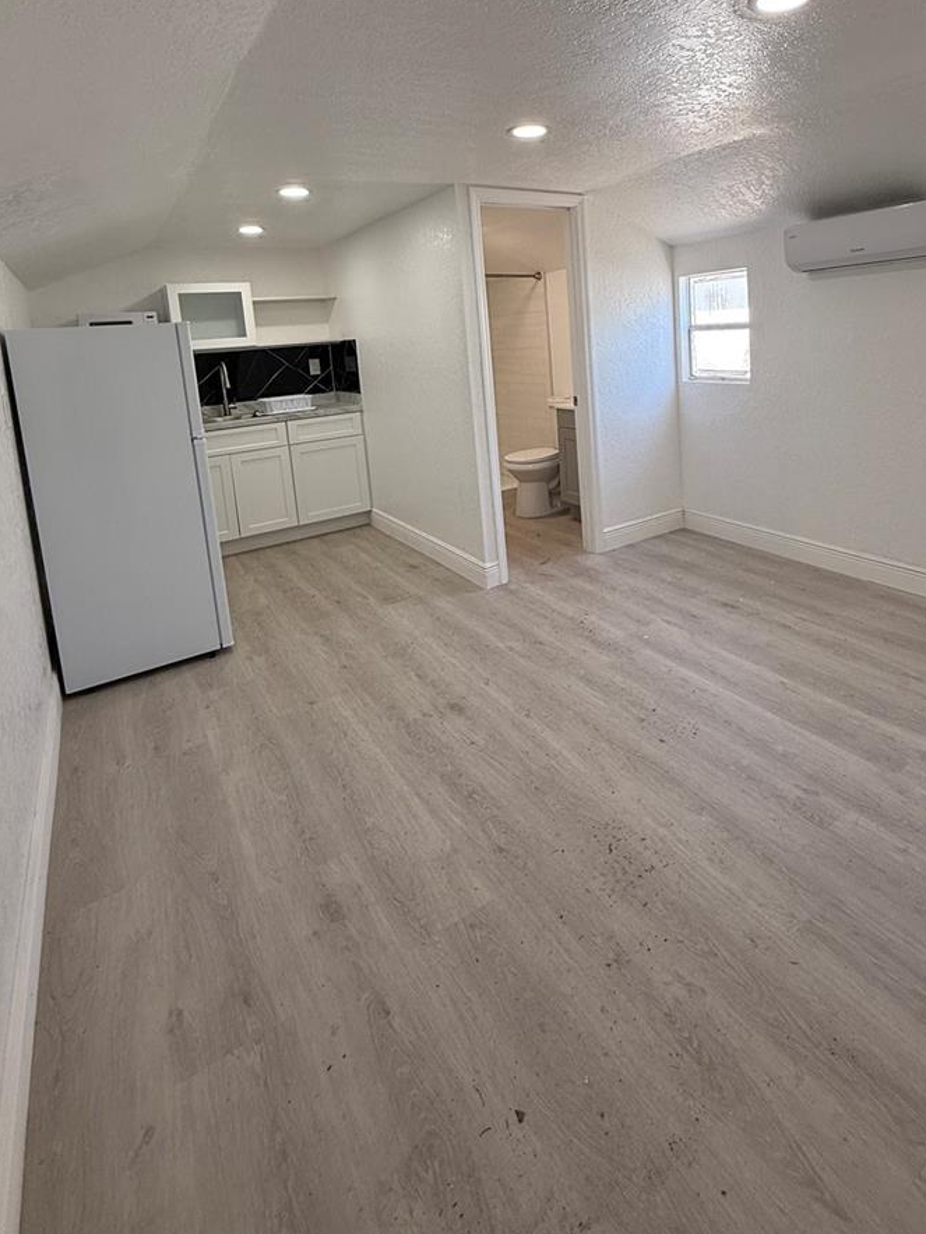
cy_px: 417
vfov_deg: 82.0
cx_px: 557
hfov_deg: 68.0
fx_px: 678
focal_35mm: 19
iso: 80
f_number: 2.2
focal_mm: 2.22
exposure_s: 1/120
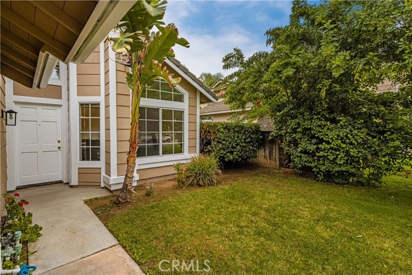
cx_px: 206
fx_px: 195
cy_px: 138
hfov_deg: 93.3
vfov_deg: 70.5
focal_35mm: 17
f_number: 8
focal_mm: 17
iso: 125
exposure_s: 1/125
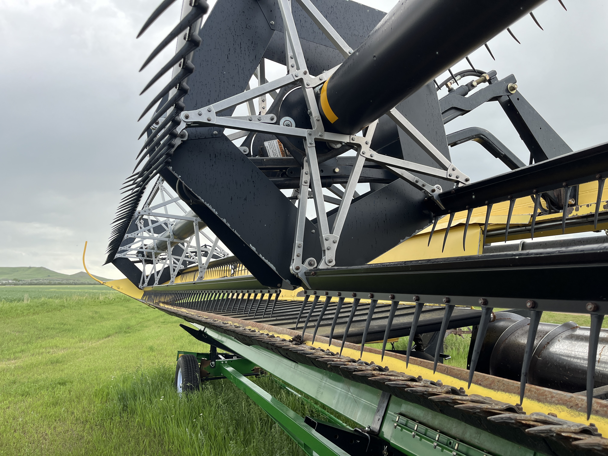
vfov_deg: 53.1
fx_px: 457
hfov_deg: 67.3
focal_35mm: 26
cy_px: 228
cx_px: 304
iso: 50
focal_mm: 5.1
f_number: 1.6
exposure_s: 1/816
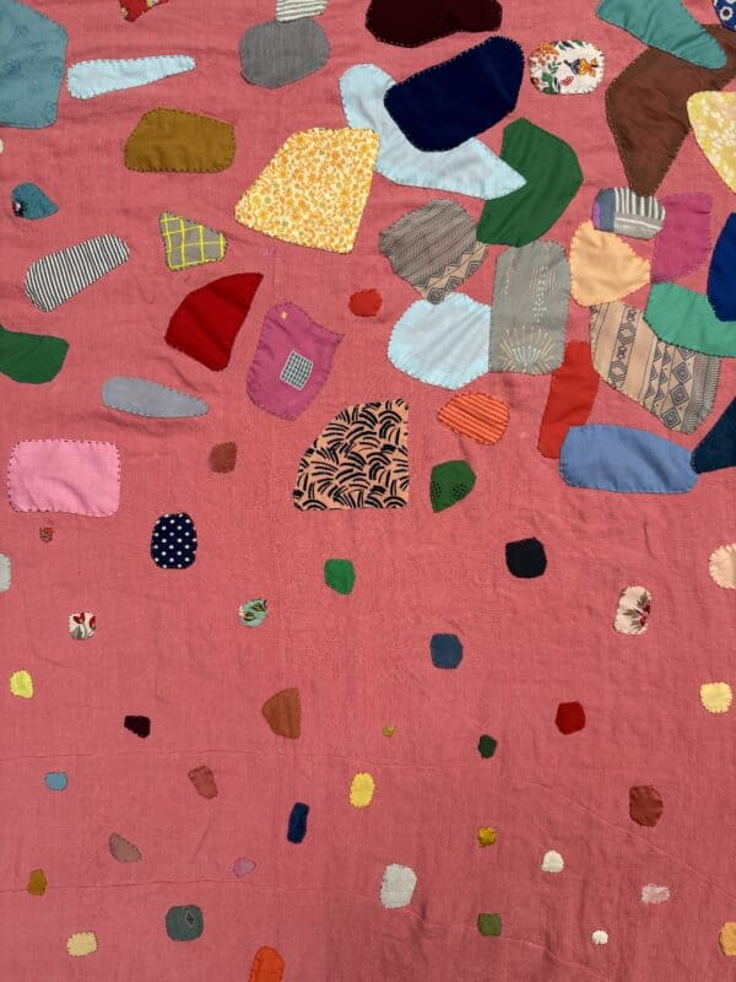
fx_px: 680
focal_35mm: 24
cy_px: 491
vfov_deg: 71.6
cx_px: 368
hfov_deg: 56.8
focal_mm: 6.76
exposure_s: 1/106
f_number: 1.78
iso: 200
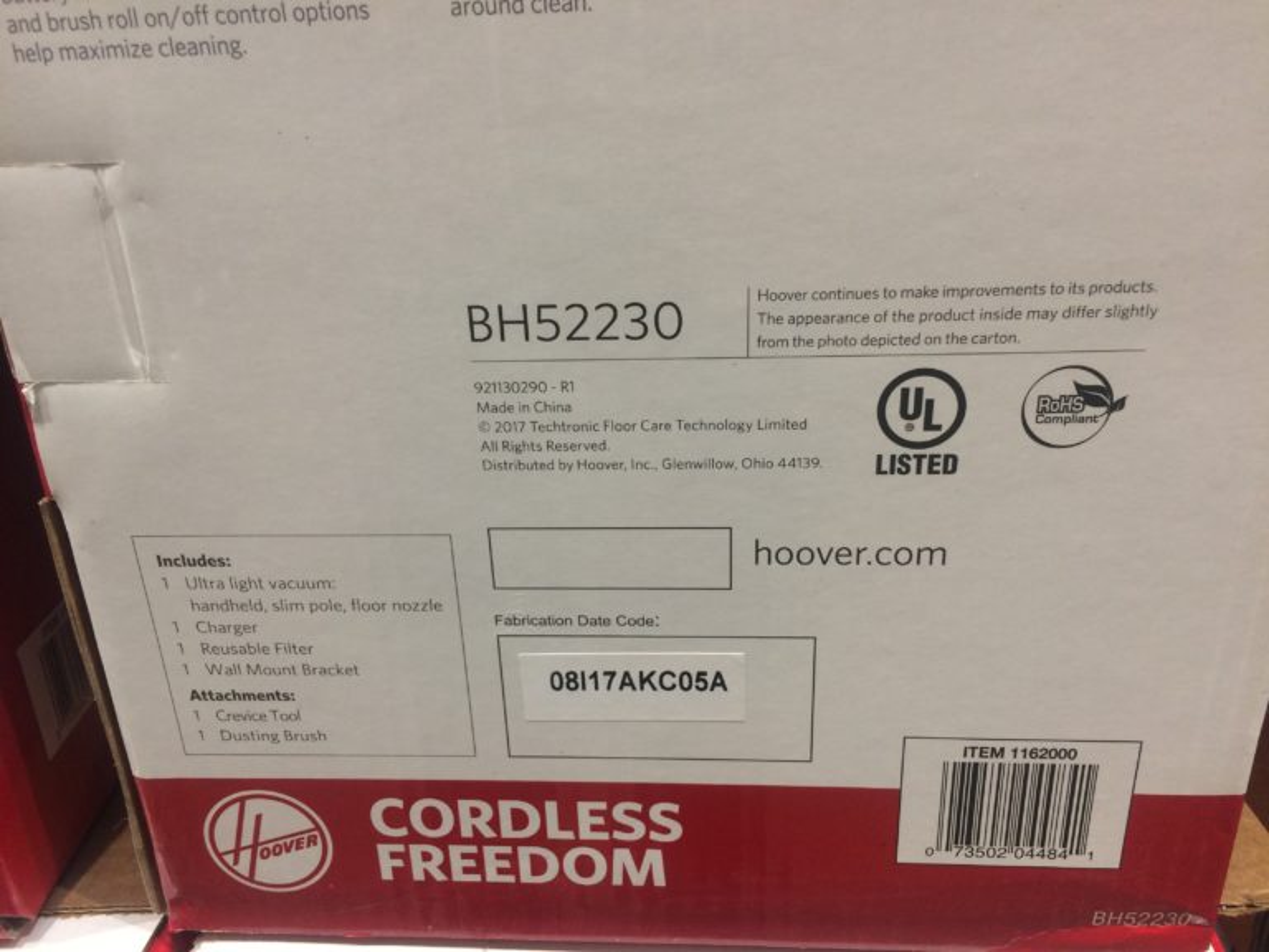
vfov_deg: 48.2
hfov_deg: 61.7
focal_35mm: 29
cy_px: 476
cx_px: 634
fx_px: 1063
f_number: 2.2
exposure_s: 1/33
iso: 100
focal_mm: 4.15
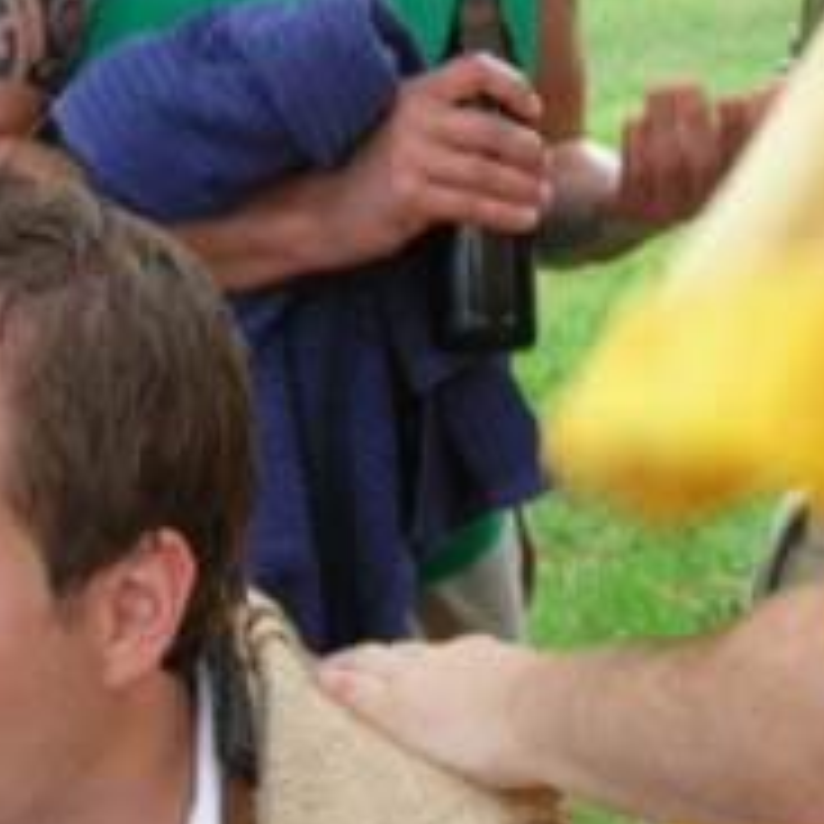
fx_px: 2801
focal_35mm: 104
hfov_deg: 16.7
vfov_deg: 16.6
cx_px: 482
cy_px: 133
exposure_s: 1/48
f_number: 2.7
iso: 50
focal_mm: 6
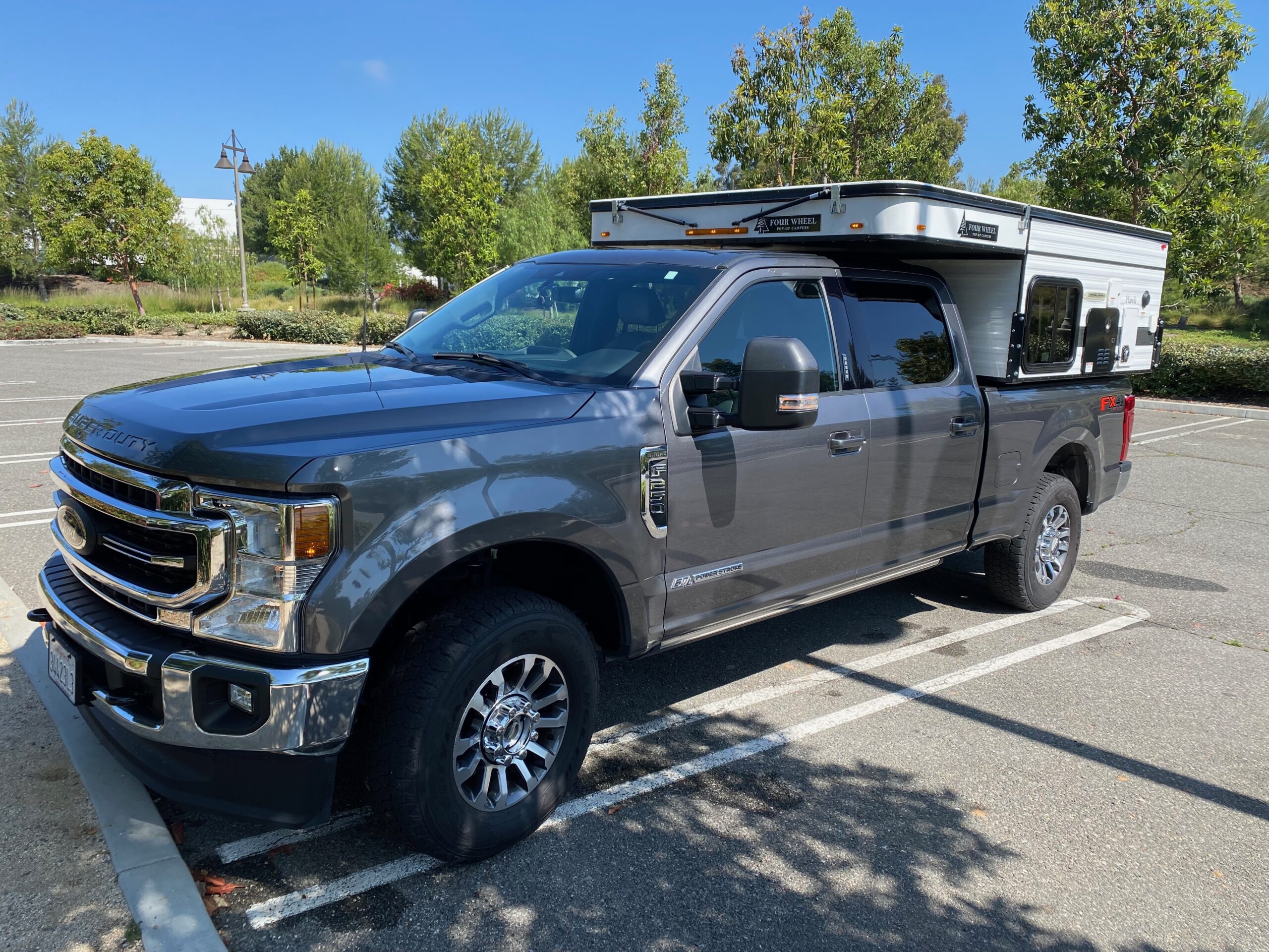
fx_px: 953
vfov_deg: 53.1
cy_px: 476
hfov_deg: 67.3
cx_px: 634
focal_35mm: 26
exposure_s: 1/1258
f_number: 1.8
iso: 32
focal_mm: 4.25
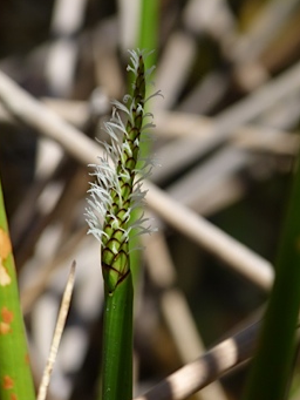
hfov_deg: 2.2
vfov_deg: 2.9
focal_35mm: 676
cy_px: 217
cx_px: 158
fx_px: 7807
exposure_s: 1/500
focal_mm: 108
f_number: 5.2
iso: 100
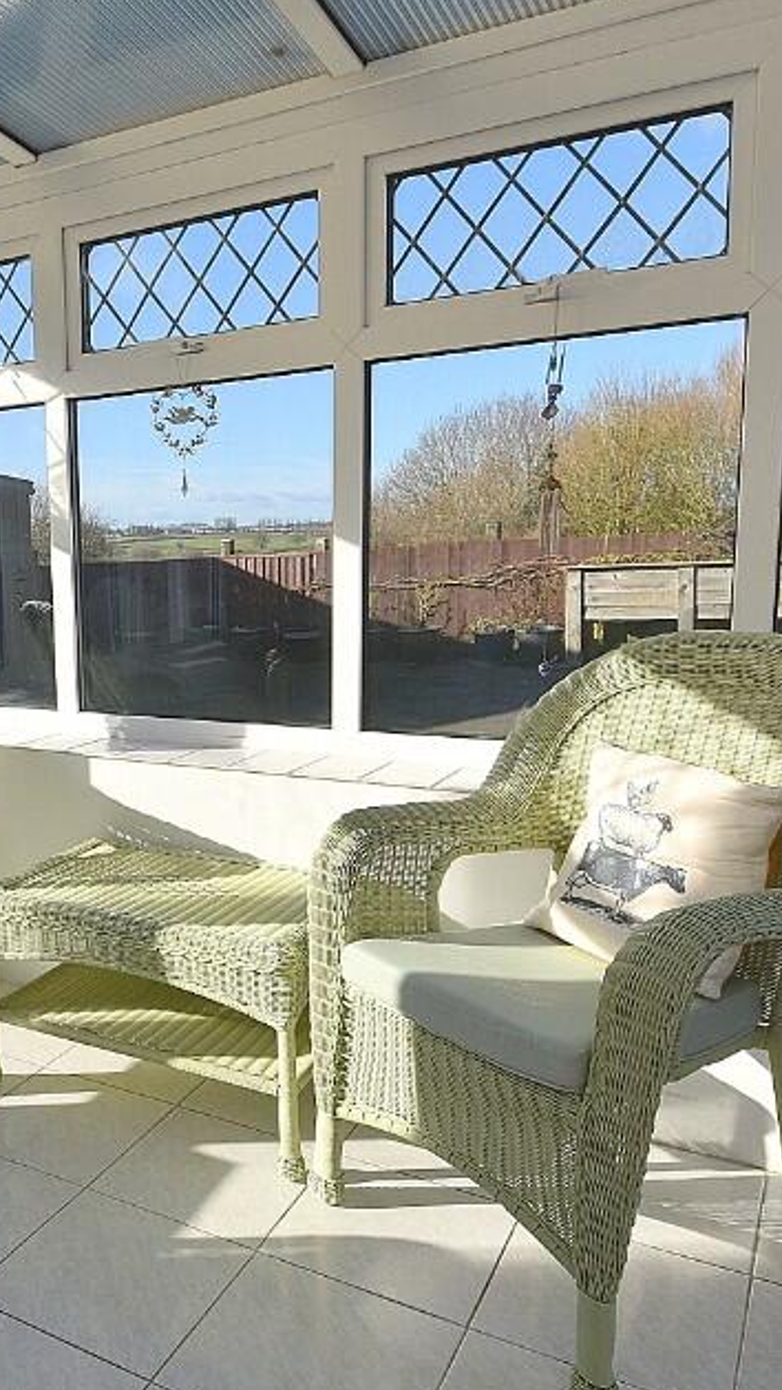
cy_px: 709
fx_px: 1084
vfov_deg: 65.3
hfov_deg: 37.1
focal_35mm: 29
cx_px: 80
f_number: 9
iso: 100
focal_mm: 11.5
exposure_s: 1/200
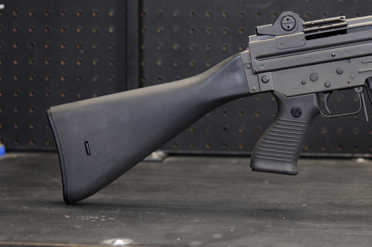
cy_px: 124
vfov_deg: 8.7
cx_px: 186
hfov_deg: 13.1
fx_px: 1625
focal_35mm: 158
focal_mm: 105
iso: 200
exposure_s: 1/25
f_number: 5.6
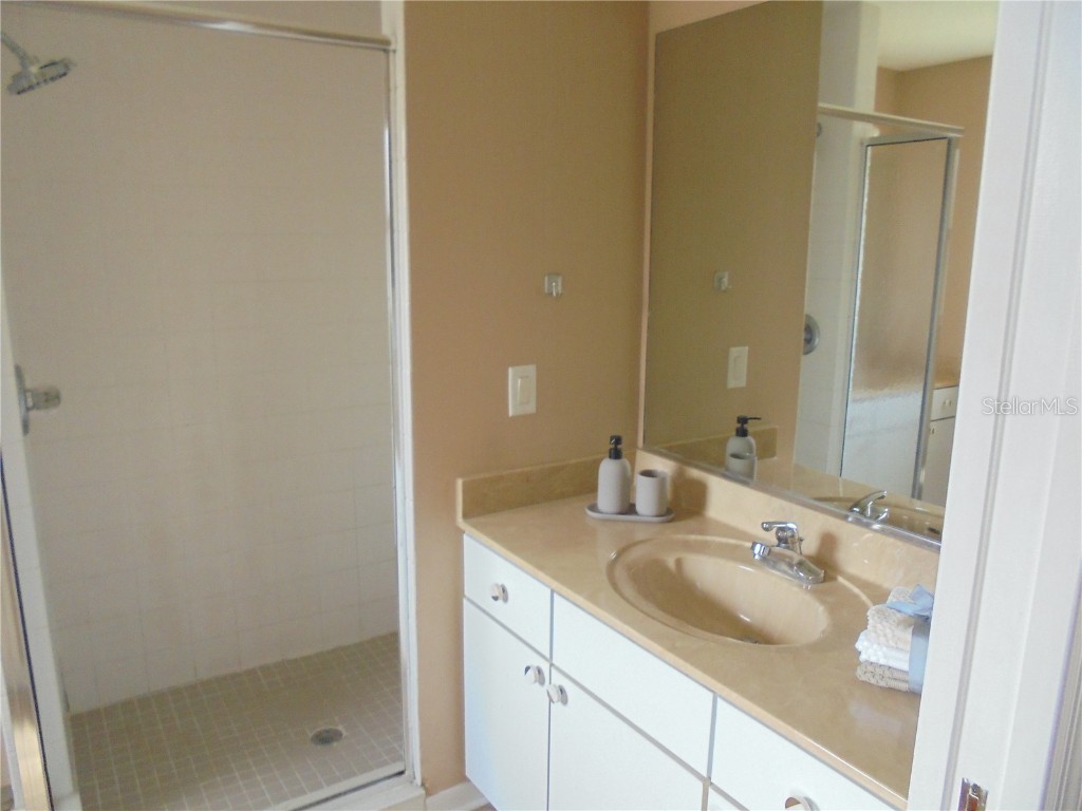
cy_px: 406
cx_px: 541
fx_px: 813
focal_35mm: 26
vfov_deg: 53.1
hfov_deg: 67.3
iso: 400
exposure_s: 1/40
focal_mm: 4.6
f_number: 3.5
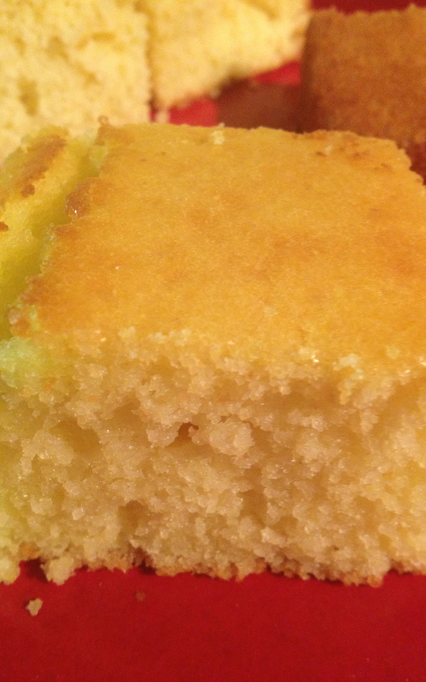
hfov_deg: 33.6
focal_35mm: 38
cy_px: 334
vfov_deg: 51.5
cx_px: 200
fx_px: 706
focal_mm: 4.28
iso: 320
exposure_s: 1/20
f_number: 2.4
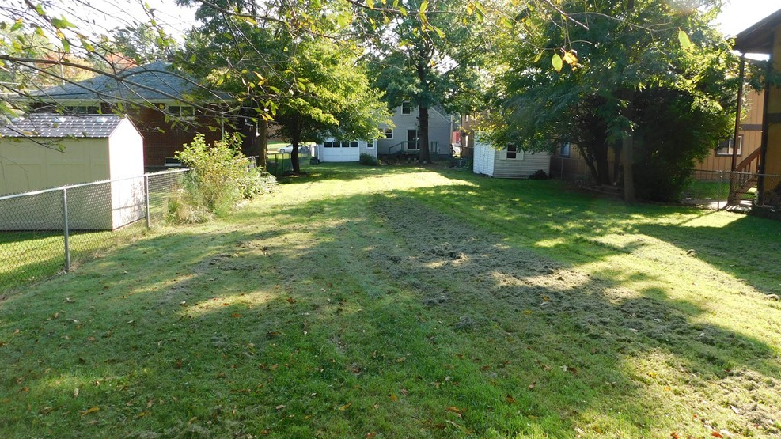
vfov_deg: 44.3
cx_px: 401
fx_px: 538
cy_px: 193
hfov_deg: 71.9
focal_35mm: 26
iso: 125
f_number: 3
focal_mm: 4
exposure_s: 1/200
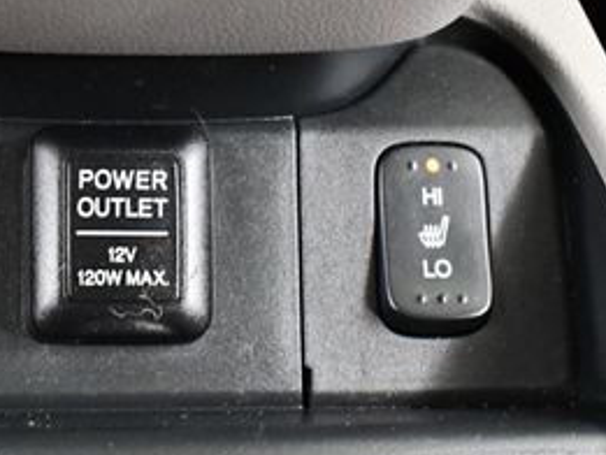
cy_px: 237
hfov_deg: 22.6
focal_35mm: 85
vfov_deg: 17.4
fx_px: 1489
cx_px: 98
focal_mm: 18
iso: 5000
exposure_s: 1/60
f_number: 3.5
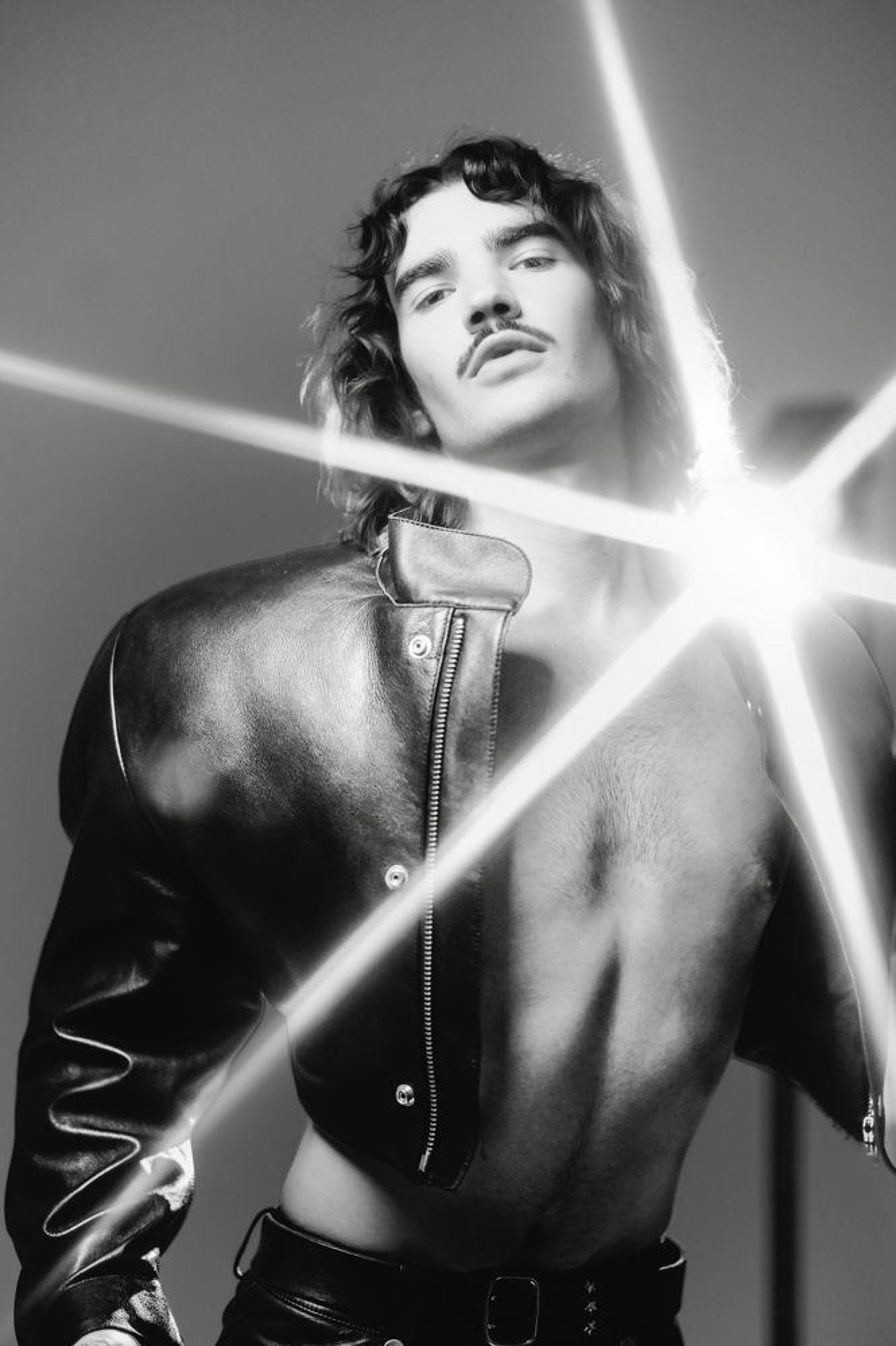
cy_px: 673
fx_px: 3176
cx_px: 448
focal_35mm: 85
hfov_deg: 16.1
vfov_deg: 23.9
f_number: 1.8
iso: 4000
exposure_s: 1/800
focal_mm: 85
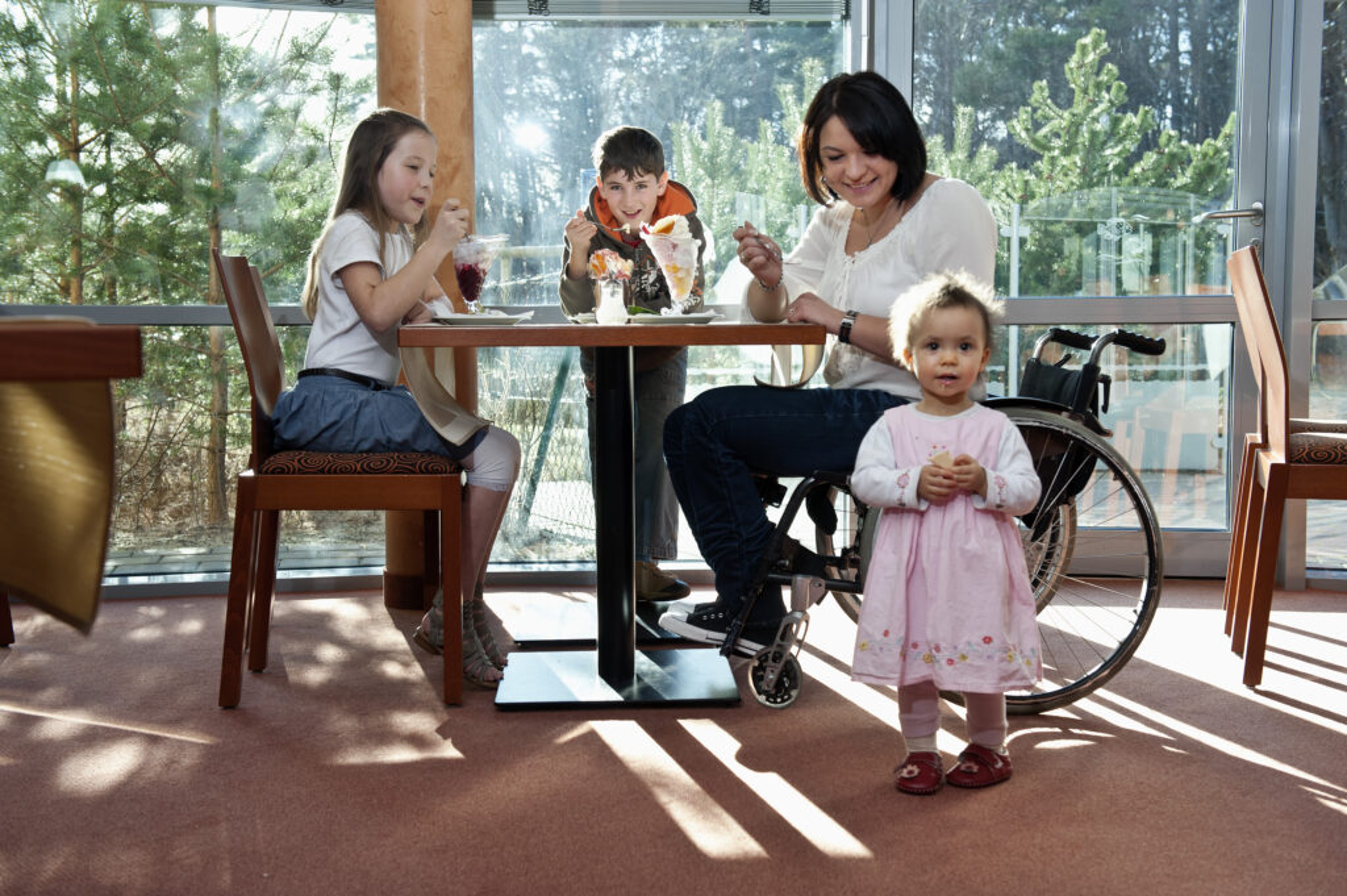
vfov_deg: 30.5
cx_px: 674
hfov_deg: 44.5
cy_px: 448
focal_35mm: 44
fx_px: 1645
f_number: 6.3
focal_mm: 44
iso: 400
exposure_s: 1/200
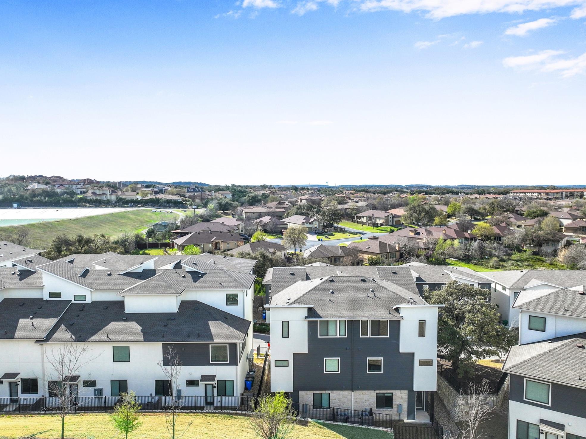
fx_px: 423
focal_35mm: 25
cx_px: 300
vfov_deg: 54.8
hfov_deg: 69.4
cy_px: 223
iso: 150
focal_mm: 12.29
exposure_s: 1/2500
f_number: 2.8
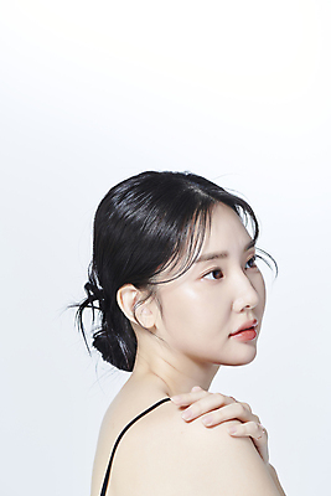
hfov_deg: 13.1
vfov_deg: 19.4
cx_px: 166
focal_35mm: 105
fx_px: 1447
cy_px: 248
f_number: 13
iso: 64
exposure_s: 1/125
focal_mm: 105
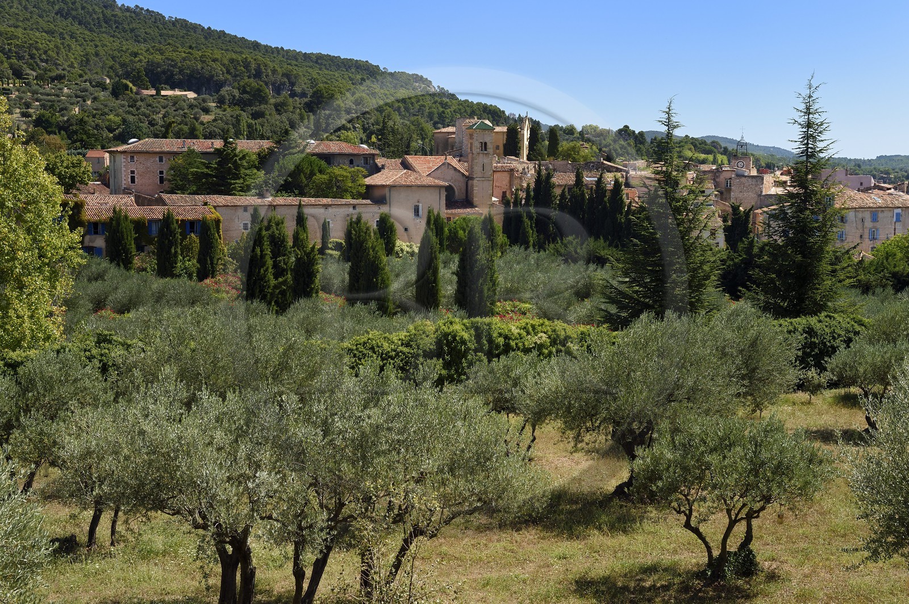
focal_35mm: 50
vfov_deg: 26.9
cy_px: 302
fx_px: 1261
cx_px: 454
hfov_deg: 39.6
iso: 200
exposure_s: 1/250
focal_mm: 50
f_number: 11
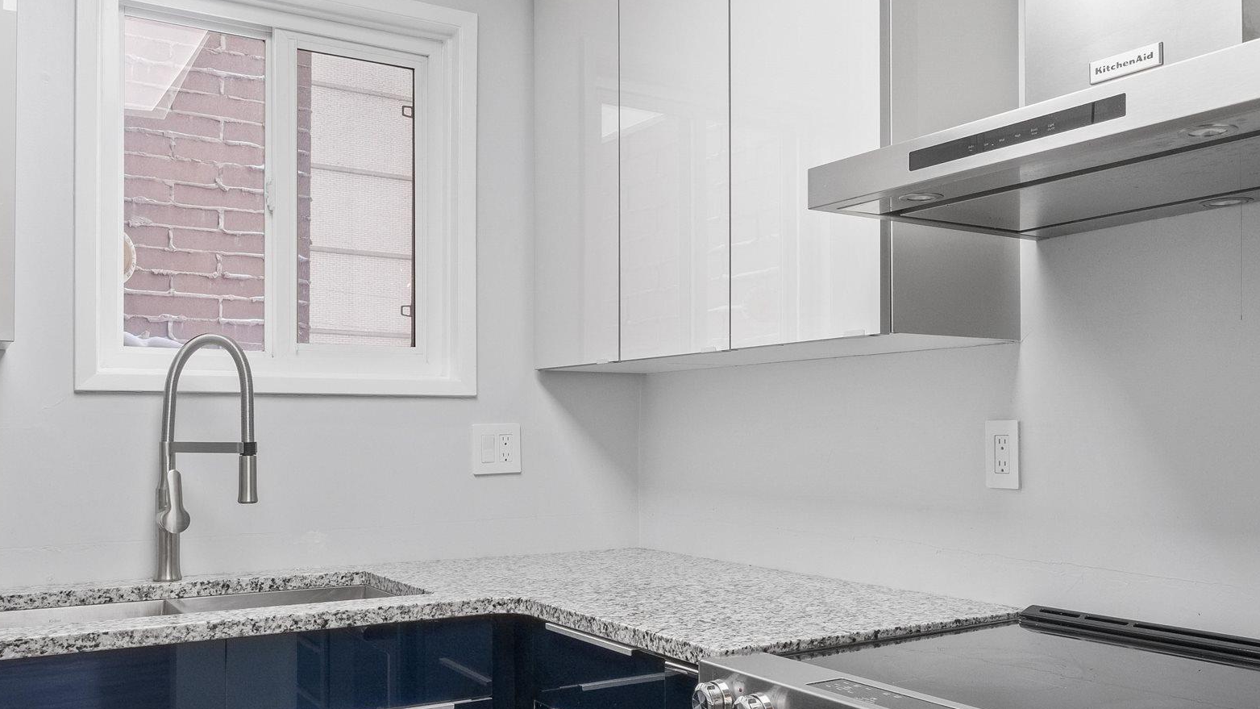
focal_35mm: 35
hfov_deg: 56.2
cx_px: 751
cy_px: 429
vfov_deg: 33.6
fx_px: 1169
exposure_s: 1/5
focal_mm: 11
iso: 400
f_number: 8
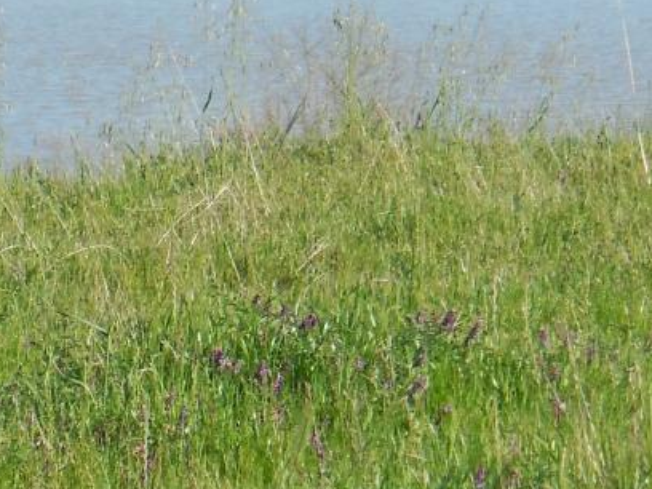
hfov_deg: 1.8
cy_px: 276
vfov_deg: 1.3
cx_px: 91
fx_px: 20775
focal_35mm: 1103
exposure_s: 1/320
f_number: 6.5
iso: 125
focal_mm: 54
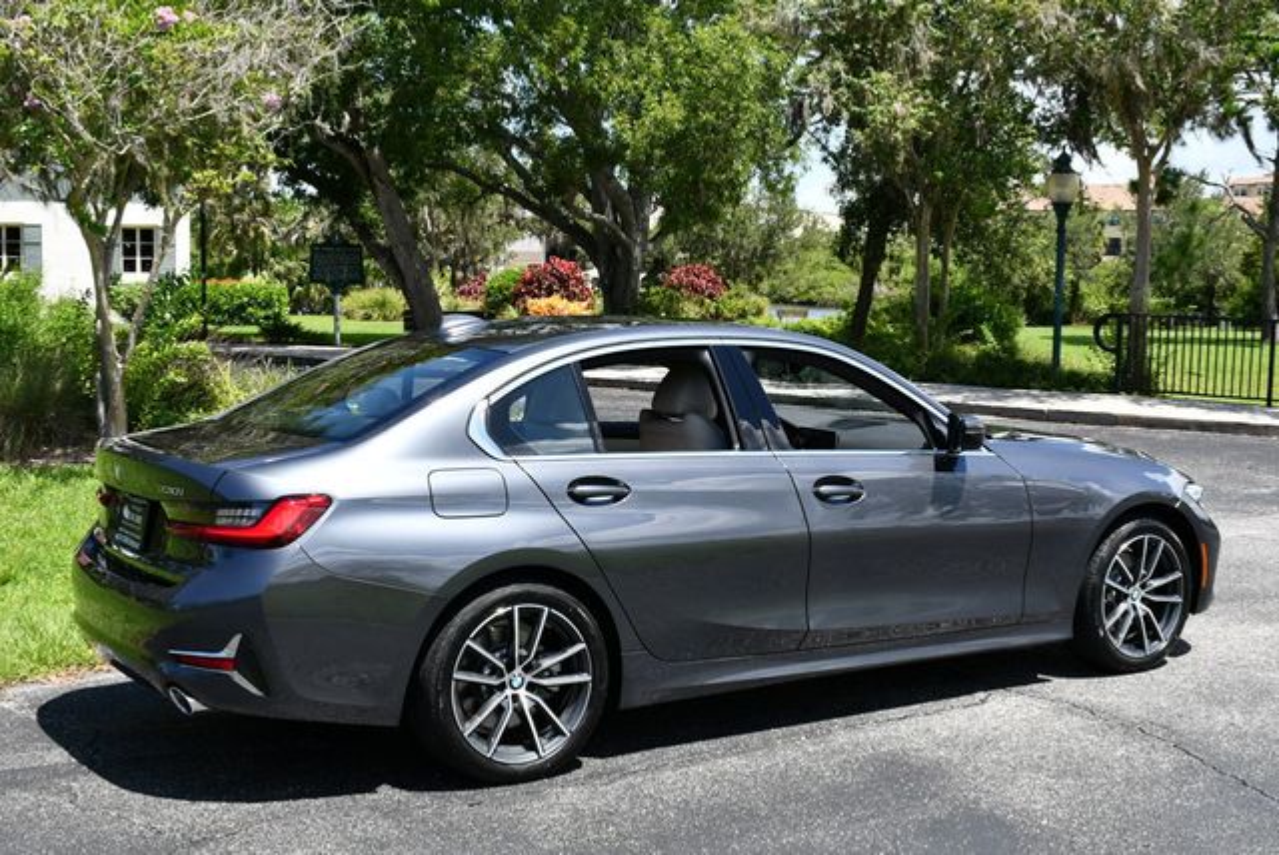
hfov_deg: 41.1
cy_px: 428
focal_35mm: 48
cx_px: 640
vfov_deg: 28.1
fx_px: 1707
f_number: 8
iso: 160
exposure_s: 1/250
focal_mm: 24
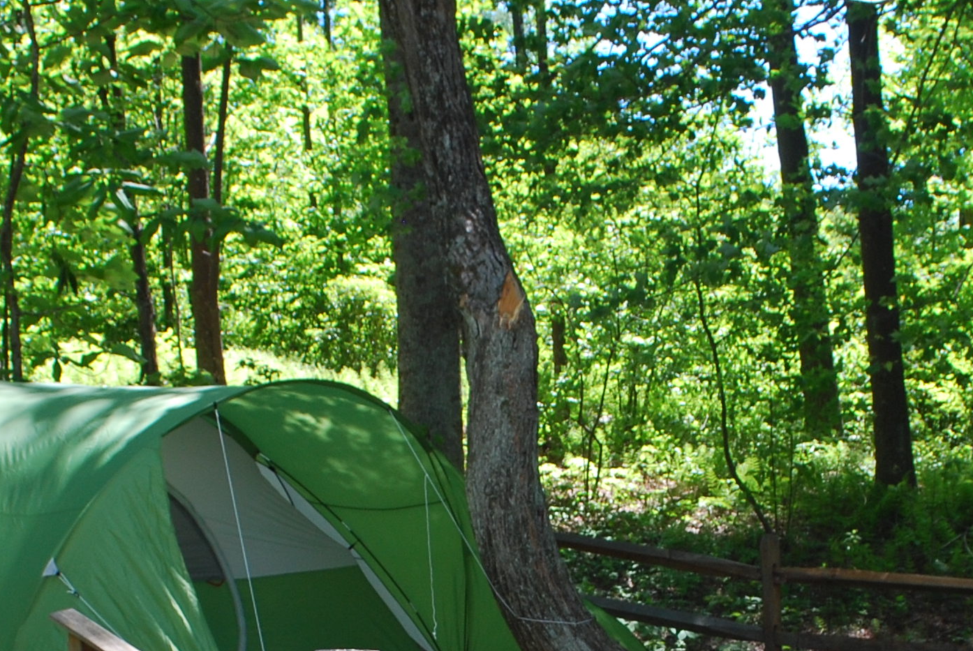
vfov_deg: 17.7
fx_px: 2029
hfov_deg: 26.9
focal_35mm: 75
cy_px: 696
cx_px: 576
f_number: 8
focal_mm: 18
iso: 200
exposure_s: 1/80
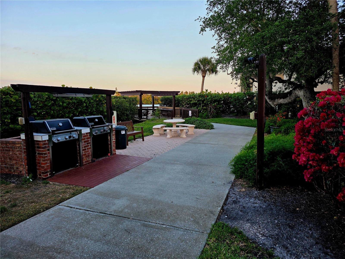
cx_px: 172
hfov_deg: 73.9
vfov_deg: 58.9
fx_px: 229
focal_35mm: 23
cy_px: 130
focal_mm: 6.3
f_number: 1.7
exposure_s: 1/182
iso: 32
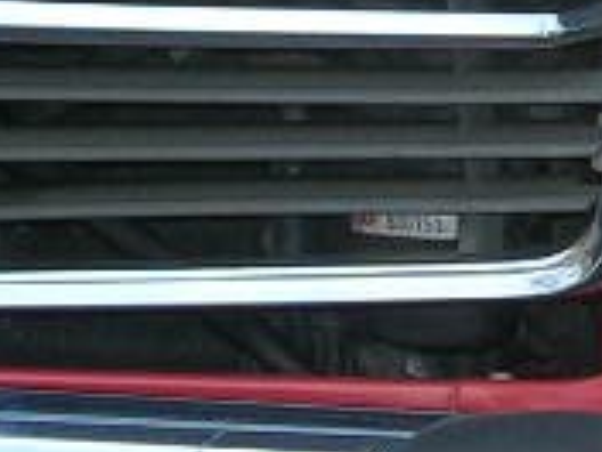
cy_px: 113
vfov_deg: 6.7
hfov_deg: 8.7
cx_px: 913
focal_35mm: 221
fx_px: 3843
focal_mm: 6.4
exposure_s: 1/30
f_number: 3
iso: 50
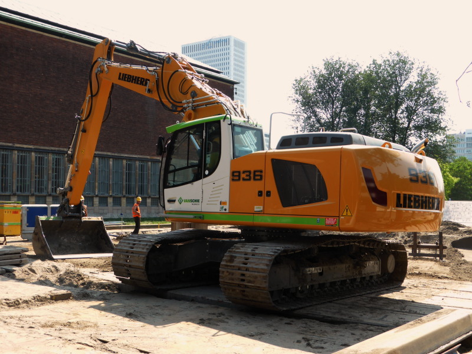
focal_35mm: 41
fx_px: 559
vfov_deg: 35.1
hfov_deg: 45.8
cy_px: 177
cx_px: 236
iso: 100
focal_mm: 7.4
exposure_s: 1/250
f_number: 3.9
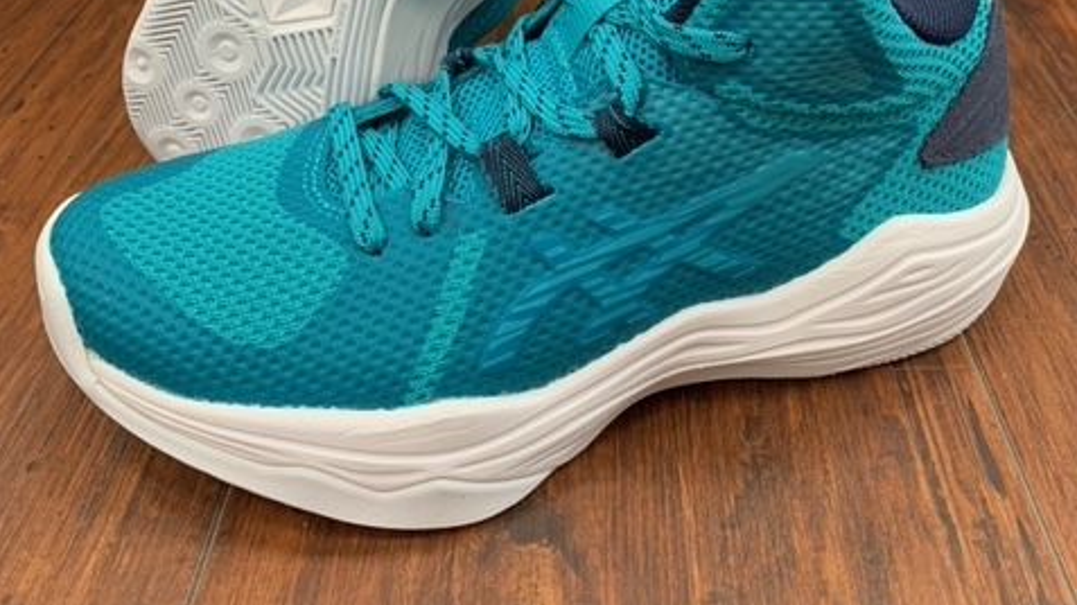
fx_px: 1085
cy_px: 11
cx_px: 537
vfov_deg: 29.3
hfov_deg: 52.8
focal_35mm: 38
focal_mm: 4.25
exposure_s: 1/99
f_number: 1.8
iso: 100
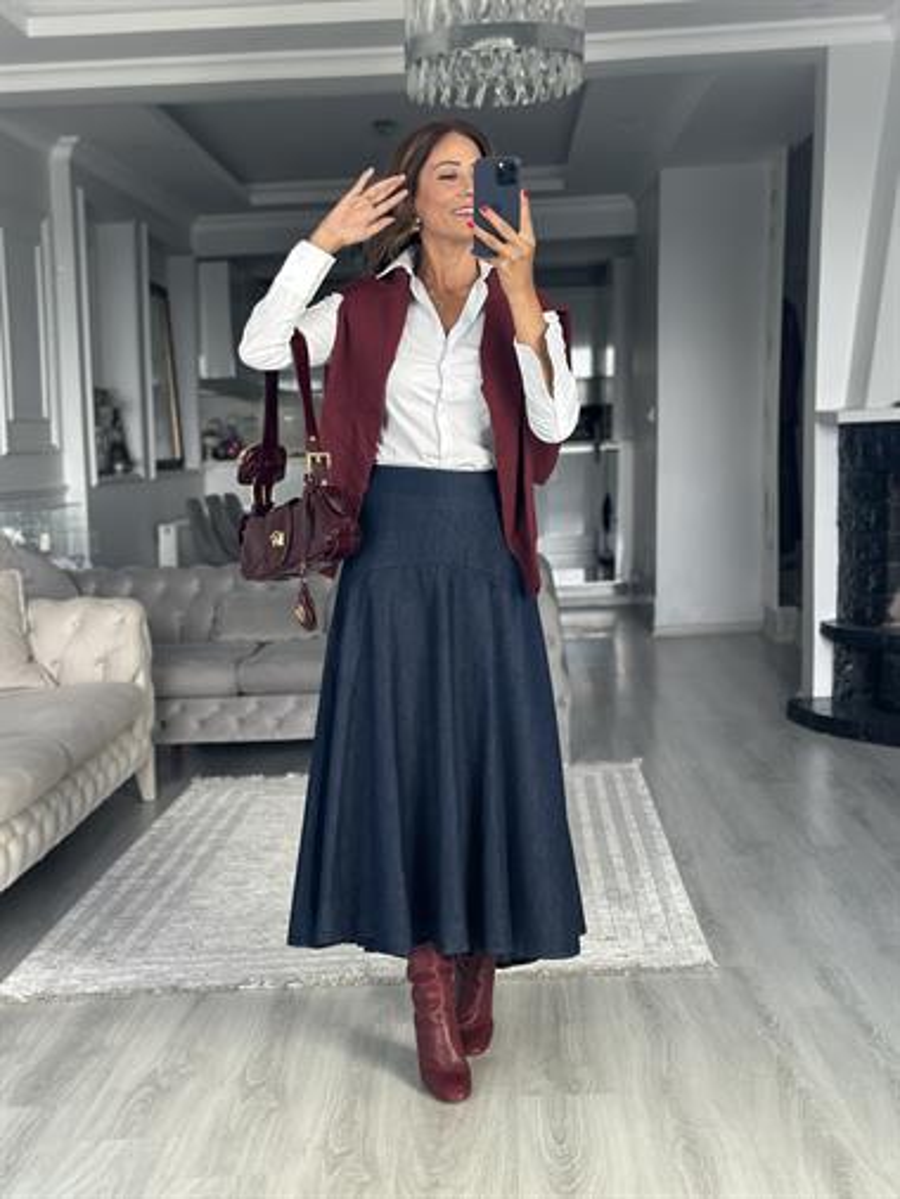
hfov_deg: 30.3
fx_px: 1663
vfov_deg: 39.6
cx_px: 450
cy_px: 600
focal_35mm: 48
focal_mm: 6.86
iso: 125
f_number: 1.78
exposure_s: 1/98
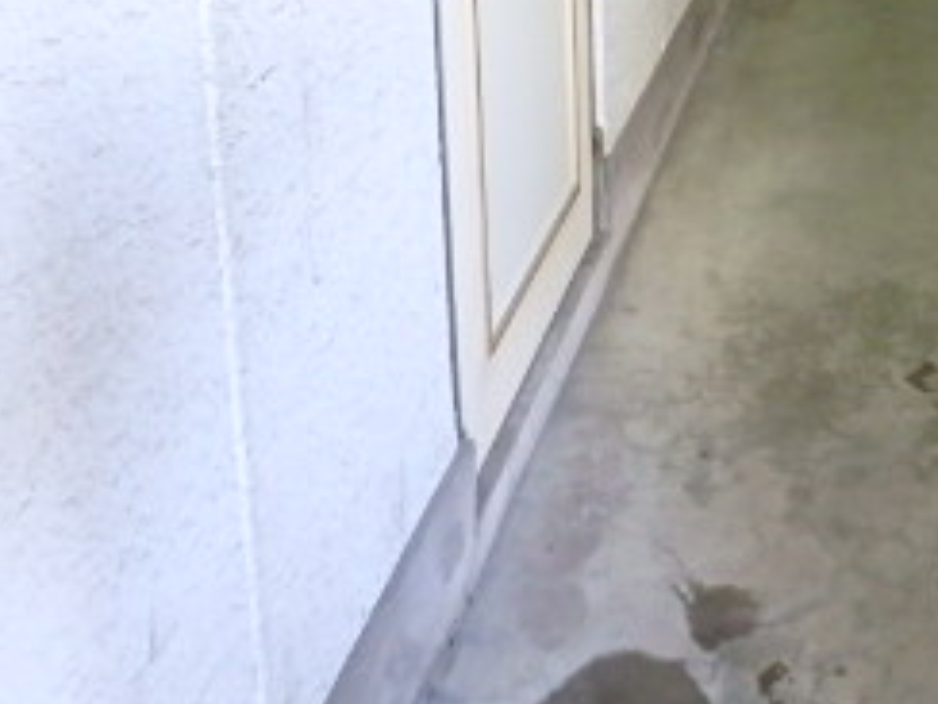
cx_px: 892
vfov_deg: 23.8
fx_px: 1490
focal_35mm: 55
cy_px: -181
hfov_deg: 32.7
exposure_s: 1/10
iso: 800
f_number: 3.5
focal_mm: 3.7
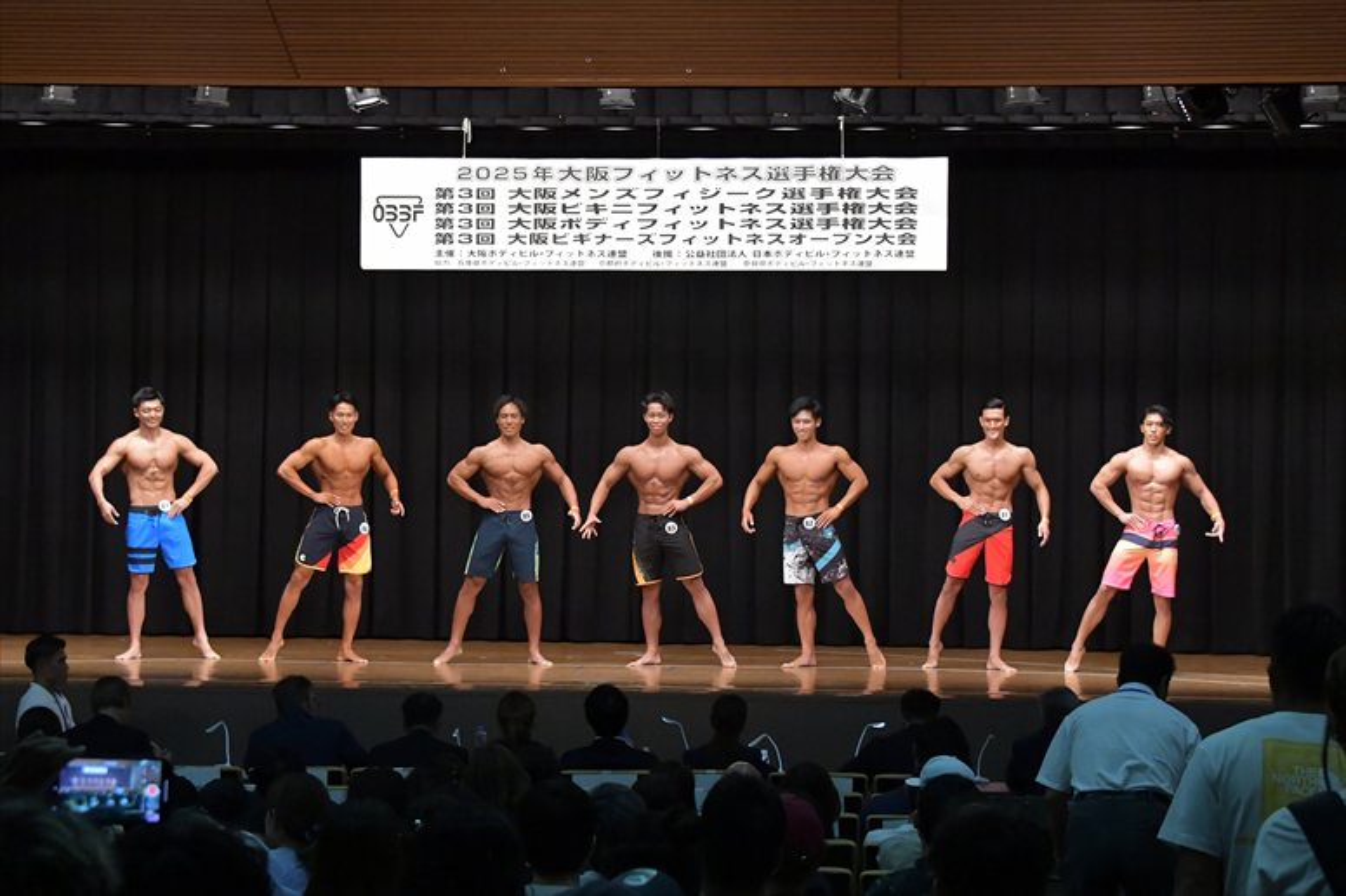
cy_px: 448
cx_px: 673
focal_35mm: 78
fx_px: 2915
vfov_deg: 17.5
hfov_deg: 26.0
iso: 6400
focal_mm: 52
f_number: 5.6
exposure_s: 1/400
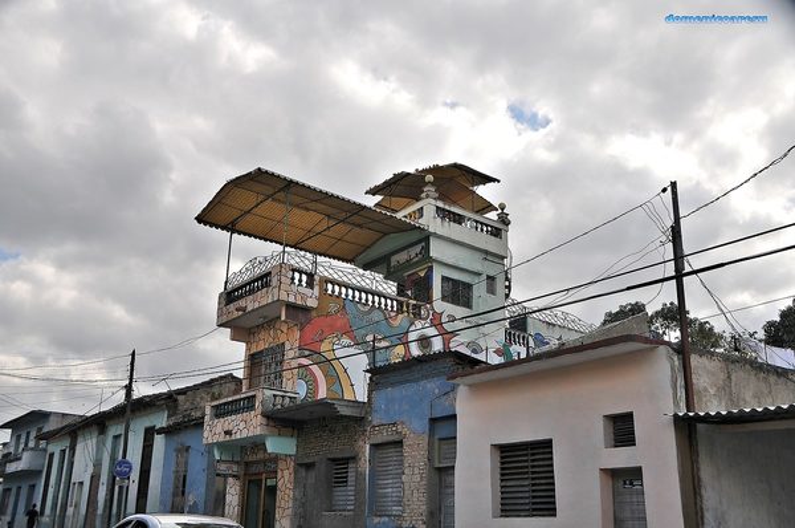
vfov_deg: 39.8
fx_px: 728
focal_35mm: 33
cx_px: 398
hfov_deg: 57.3
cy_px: 264
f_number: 8
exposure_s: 1/250
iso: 200
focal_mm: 22
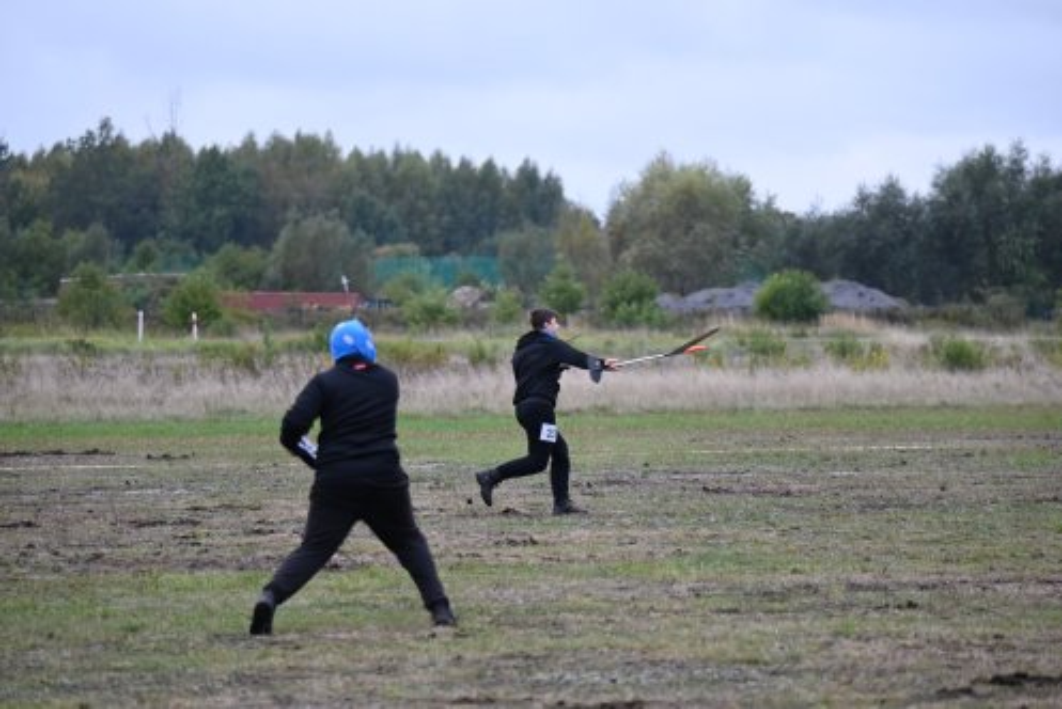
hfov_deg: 9.3
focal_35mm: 220
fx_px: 6494
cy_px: 354
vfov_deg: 6.3
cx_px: 531
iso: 1250
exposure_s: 1/2500
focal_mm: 220
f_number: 6.3
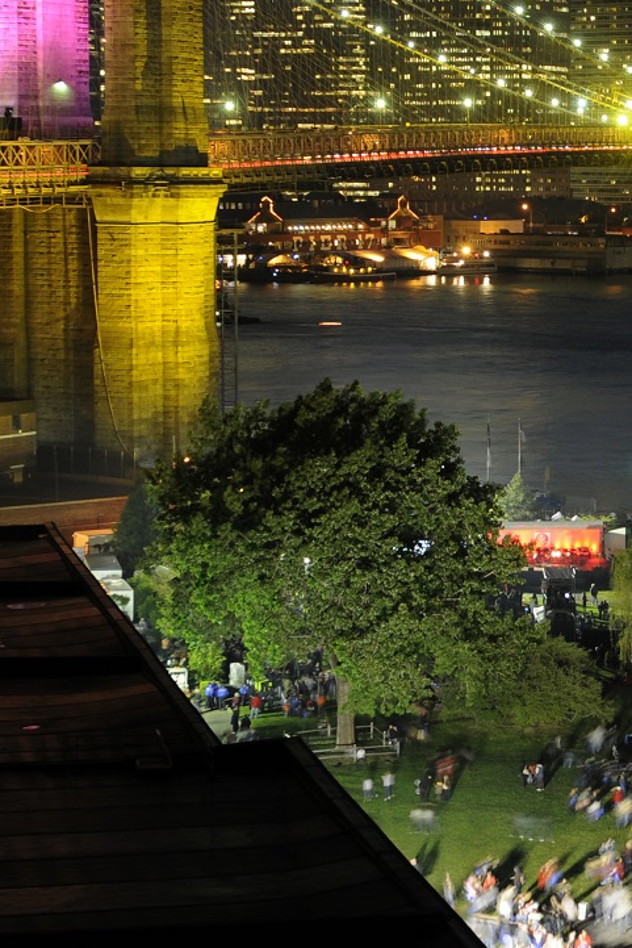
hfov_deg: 12.6
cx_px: 702
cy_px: 359
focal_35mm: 107
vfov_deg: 19.1
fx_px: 2816
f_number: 4.5
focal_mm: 30
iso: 200
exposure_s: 2
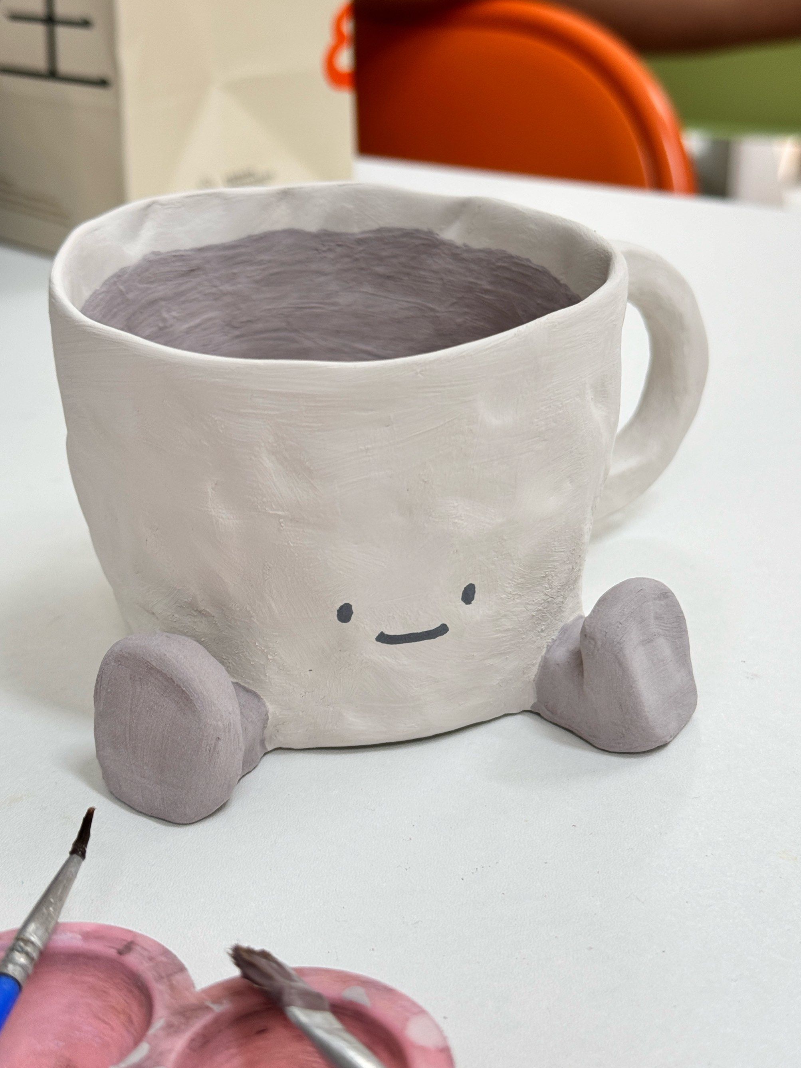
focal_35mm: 49
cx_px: 396
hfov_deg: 29.7
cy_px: 524
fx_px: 1512
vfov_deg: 38.9
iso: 64
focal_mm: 6.76
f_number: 1.78
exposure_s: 1/50
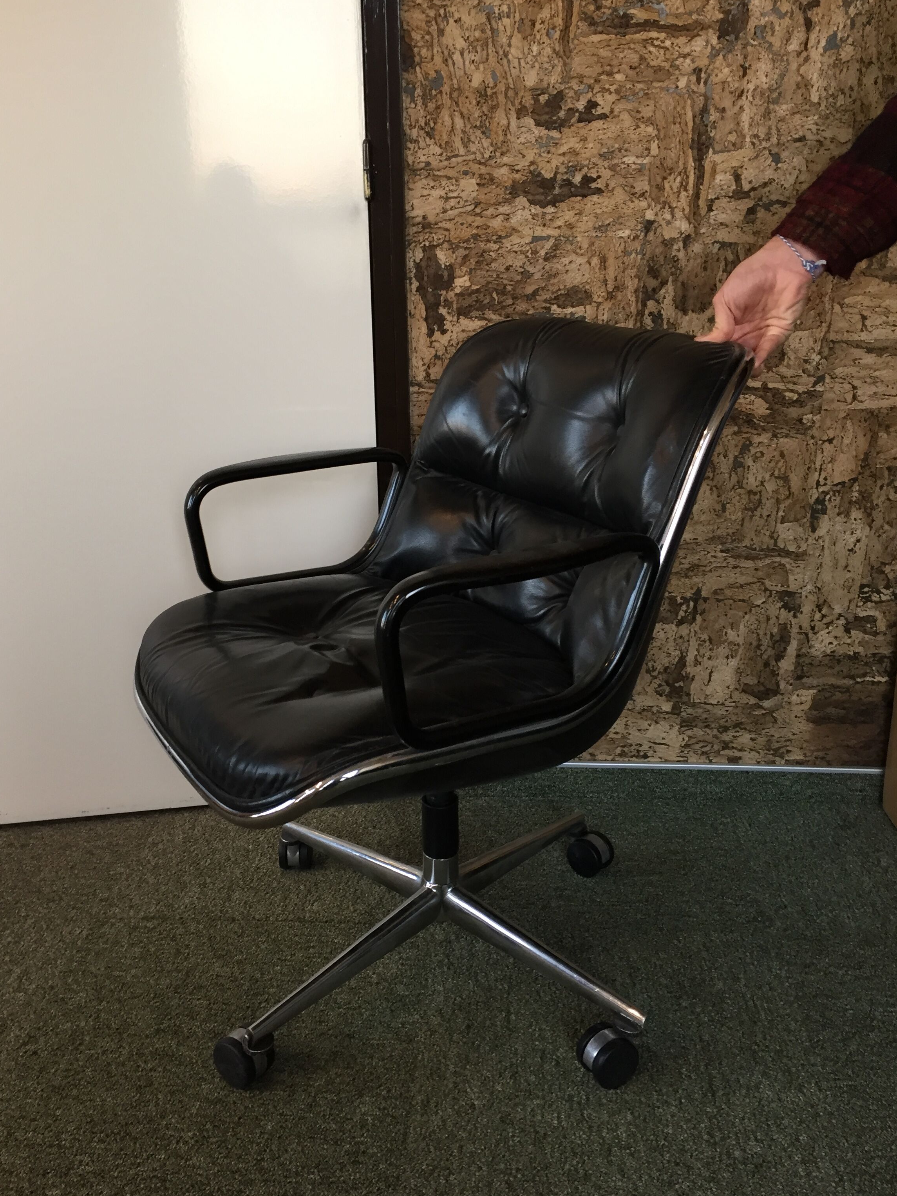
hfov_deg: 45.4
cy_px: 604
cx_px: 439
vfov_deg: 58.3
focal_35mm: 31
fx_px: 1071
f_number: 2.2
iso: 100
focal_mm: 4.15
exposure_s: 1/33
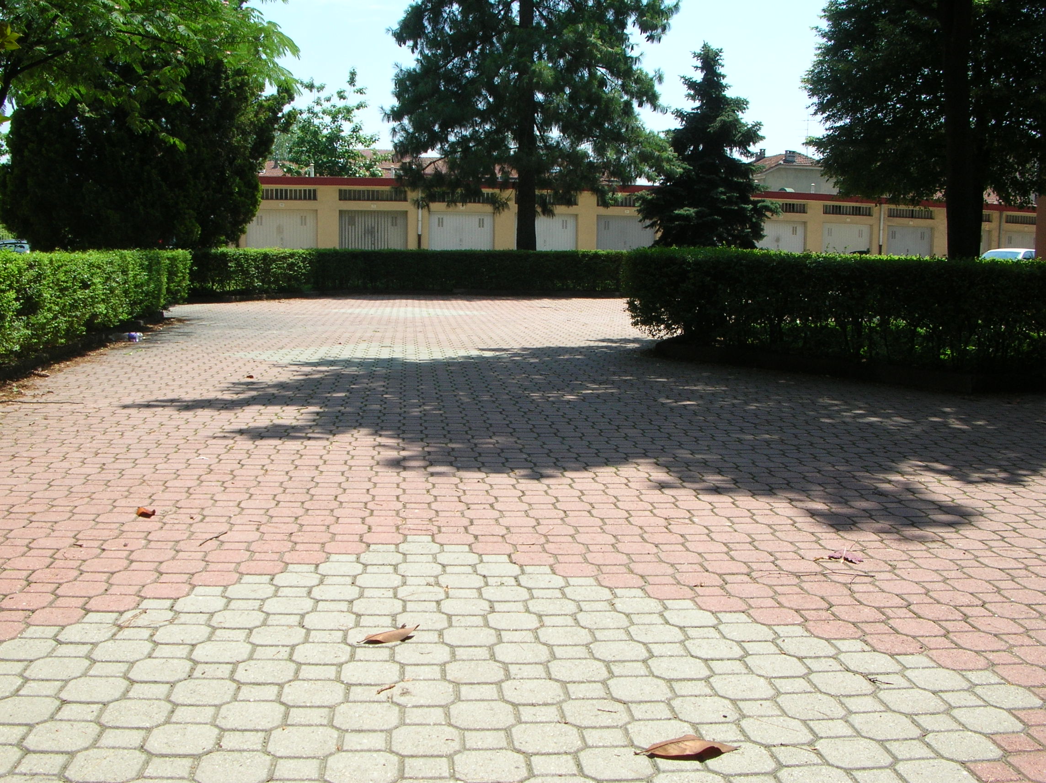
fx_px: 1057
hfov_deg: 52.7
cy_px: 392
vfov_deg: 40.6
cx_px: 523
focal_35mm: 35
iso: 50
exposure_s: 1/170
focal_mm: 5.8
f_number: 5.6
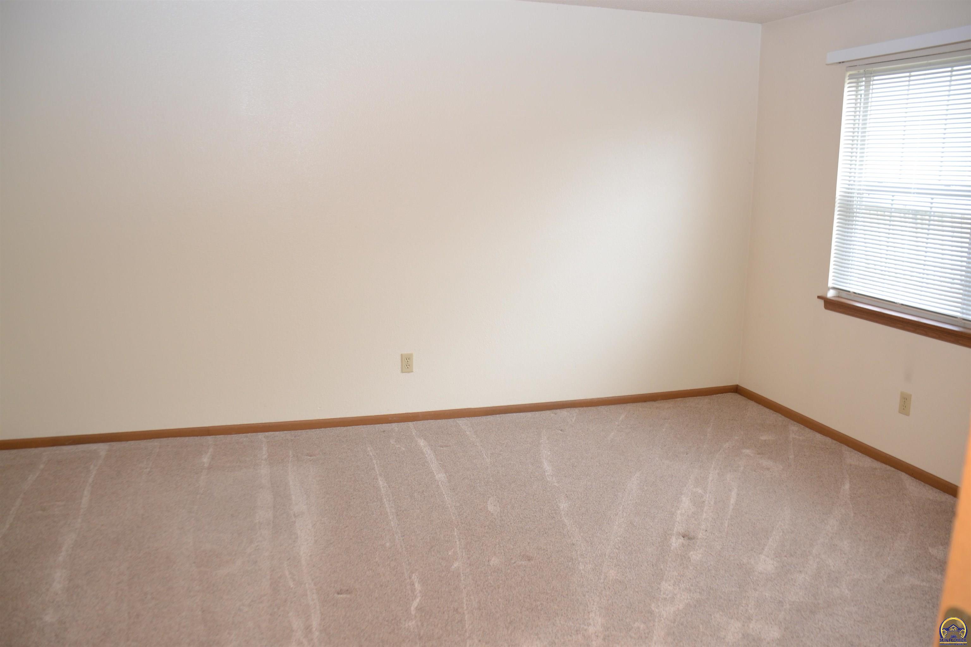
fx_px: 728
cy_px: 324
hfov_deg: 67.4
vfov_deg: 47.9
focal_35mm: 27
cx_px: 486
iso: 400
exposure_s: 1/60
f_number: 3.5
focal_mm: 18
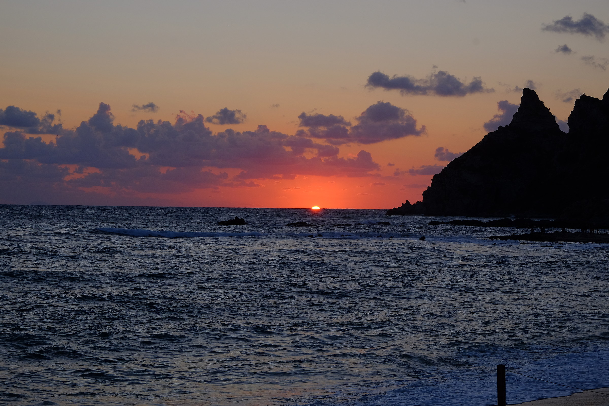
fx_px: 1404
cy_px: 203
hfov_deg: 24.5
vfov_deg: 16.5
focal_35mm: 83
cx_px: 304
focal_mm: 55
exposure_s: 1/52
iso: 320
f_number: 14
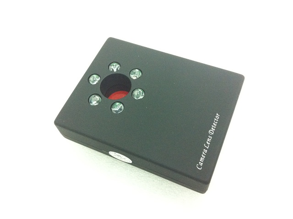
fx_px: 296
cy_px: 110
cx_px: 146
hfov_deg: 52.7
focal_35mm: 35
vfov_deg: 40.6
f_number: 2.8
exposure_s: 1/17
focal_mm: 3.85
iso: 400
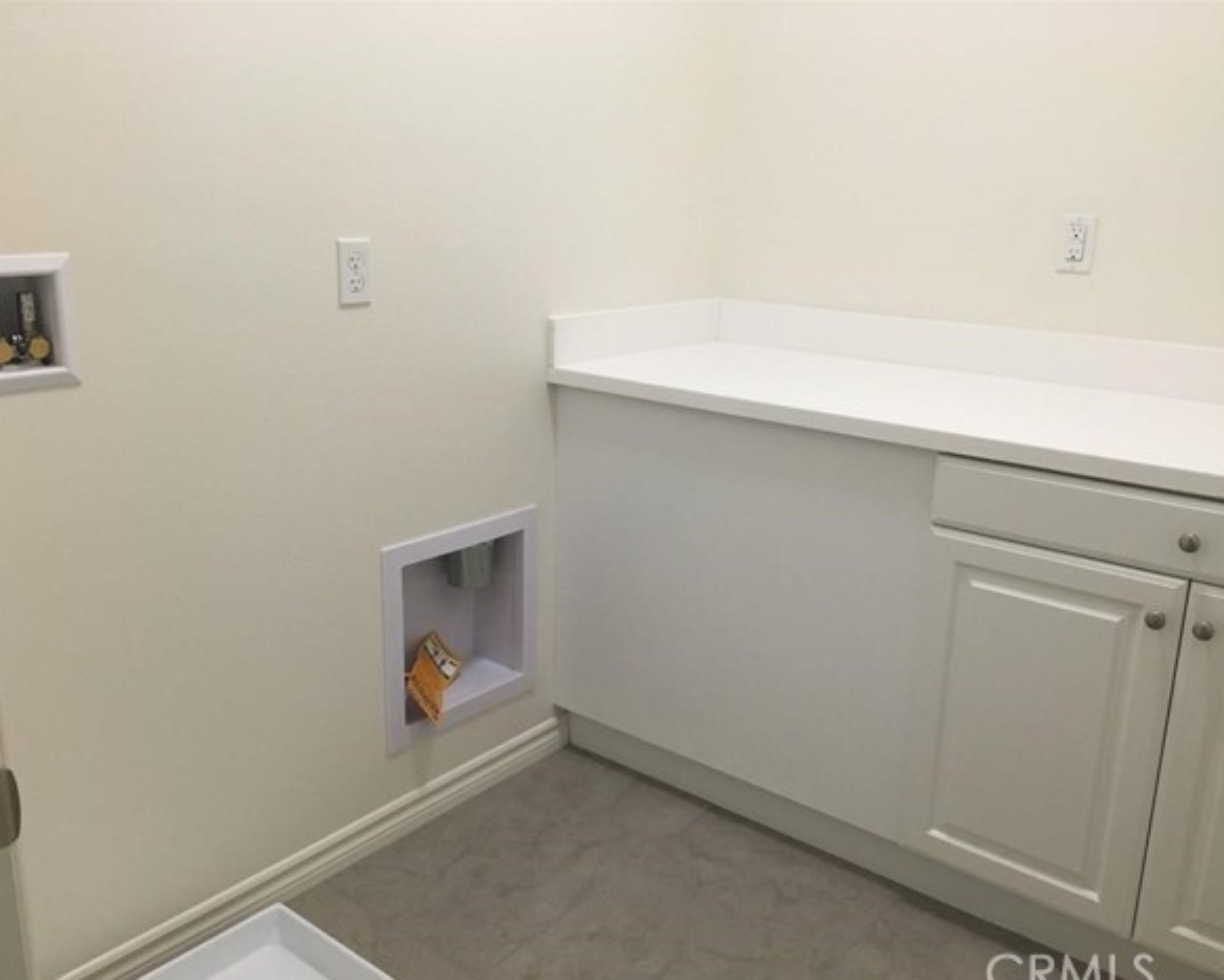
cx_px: 629
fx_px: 1124
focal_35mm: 31
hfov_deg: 57.1
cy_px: 500
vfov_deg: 47.2
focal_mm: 4.15
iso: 50
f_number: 2.2
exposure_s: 1/15
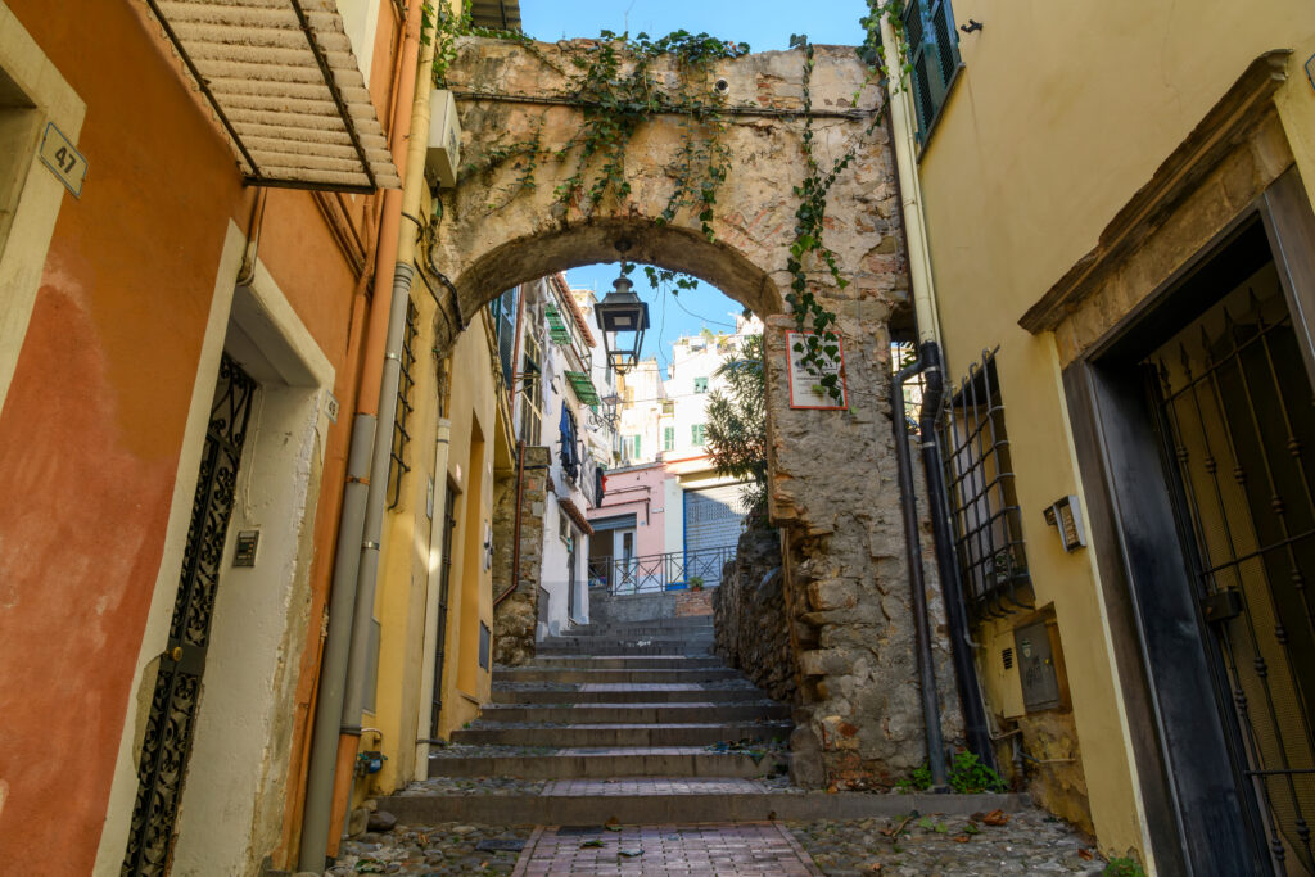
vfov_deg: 53.1
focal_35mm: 24
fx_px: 877
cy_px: 438
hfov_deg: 73.7
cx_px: 658
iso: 400
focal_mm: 24
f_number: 11
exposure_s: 1/125
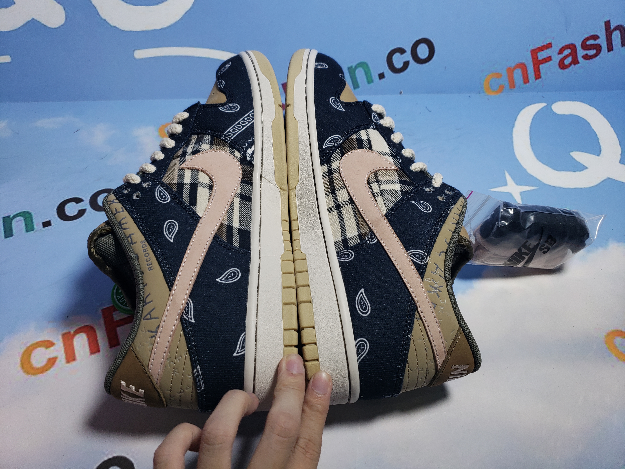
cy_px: 234
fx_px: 469
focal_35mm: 26
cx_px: 312
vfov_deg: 53.1
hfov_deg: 67.3
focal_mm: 4.3
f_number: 1.5
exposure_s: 1/519
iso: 50
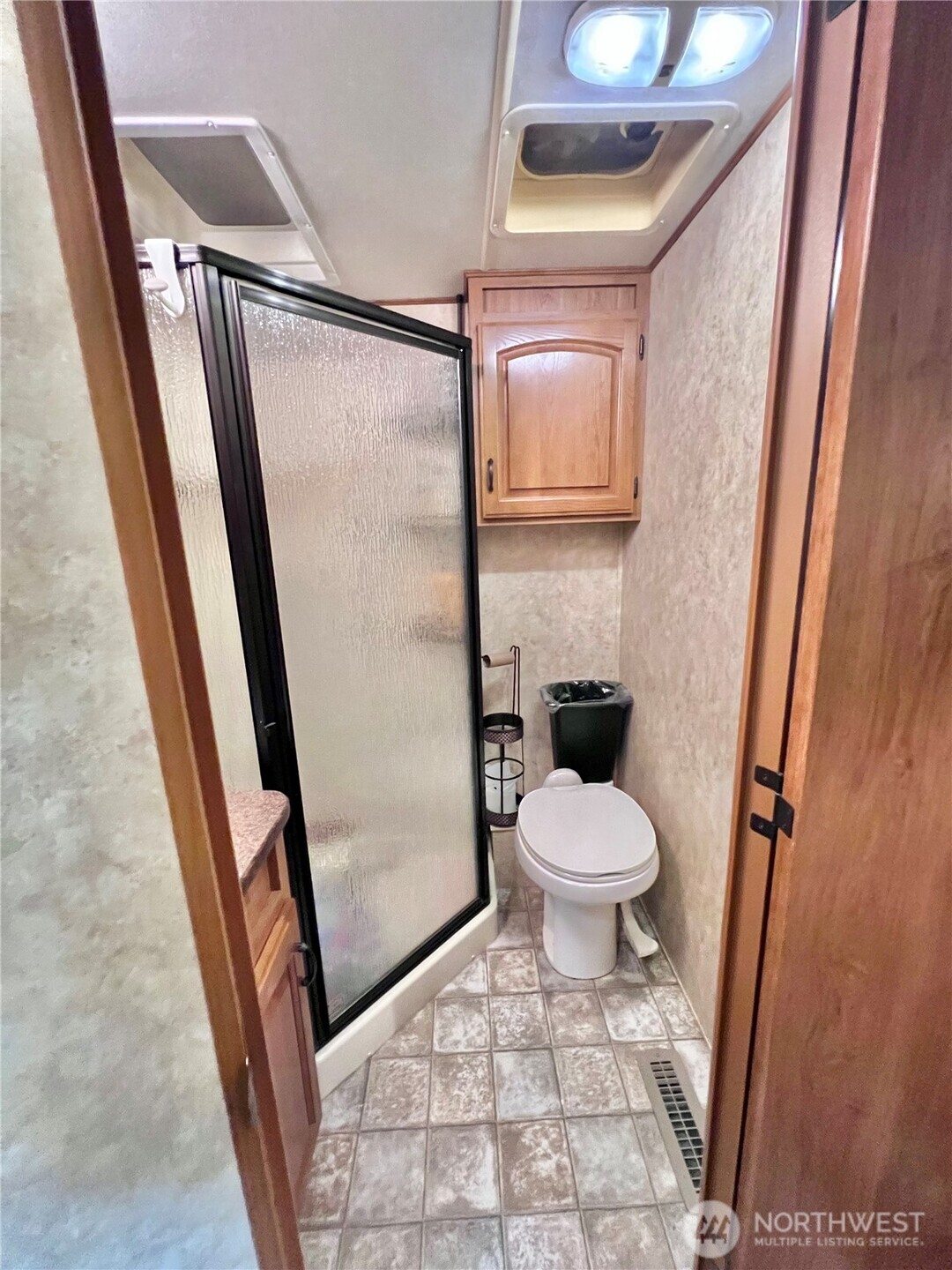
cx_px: 476
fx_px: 477
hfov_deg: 89.9
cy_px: 635
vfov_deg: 106.2
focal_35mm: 13
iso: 1000
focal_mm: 1.57
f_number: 1.8
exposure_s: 1/60
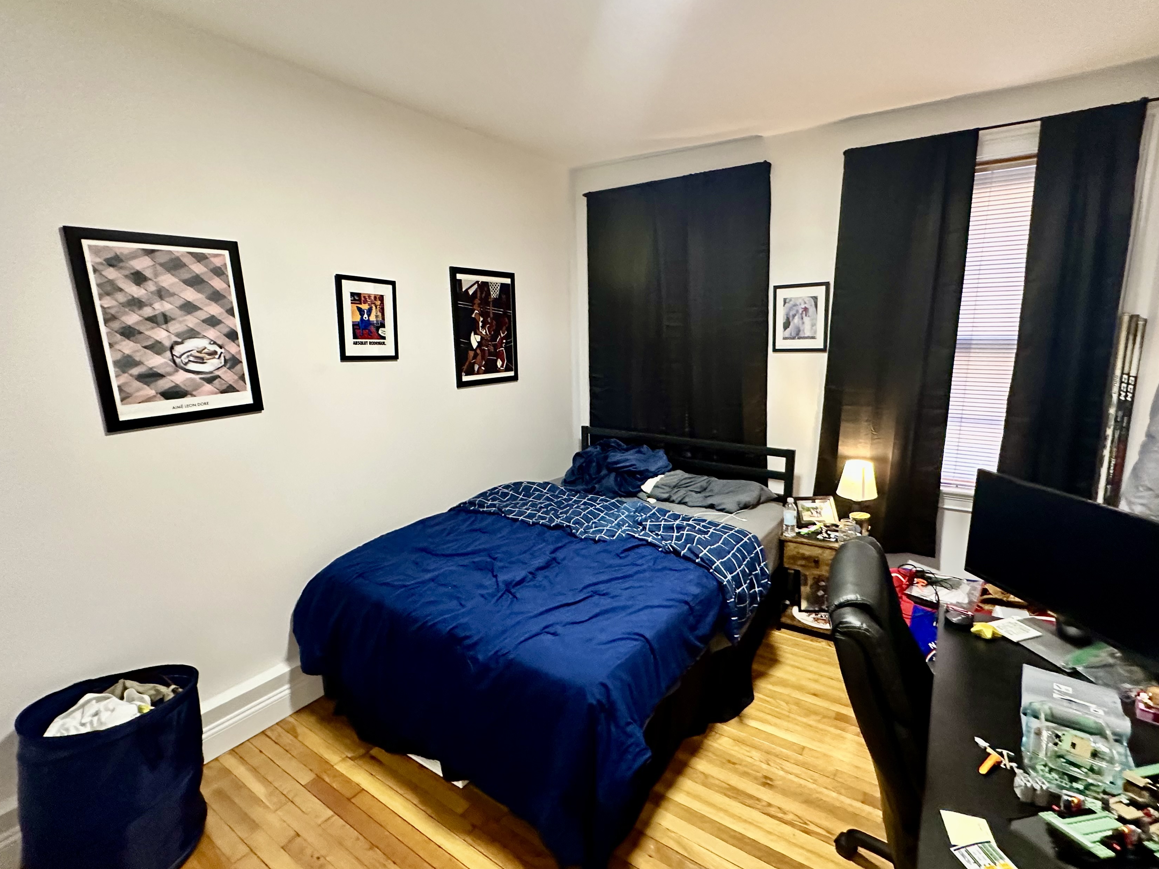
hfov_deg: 91.0
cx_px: 599
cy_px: 441
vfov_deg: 74.7
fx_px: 569
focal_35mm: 17
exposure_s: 1/60
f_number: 2.2
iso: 500
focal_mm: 2.22
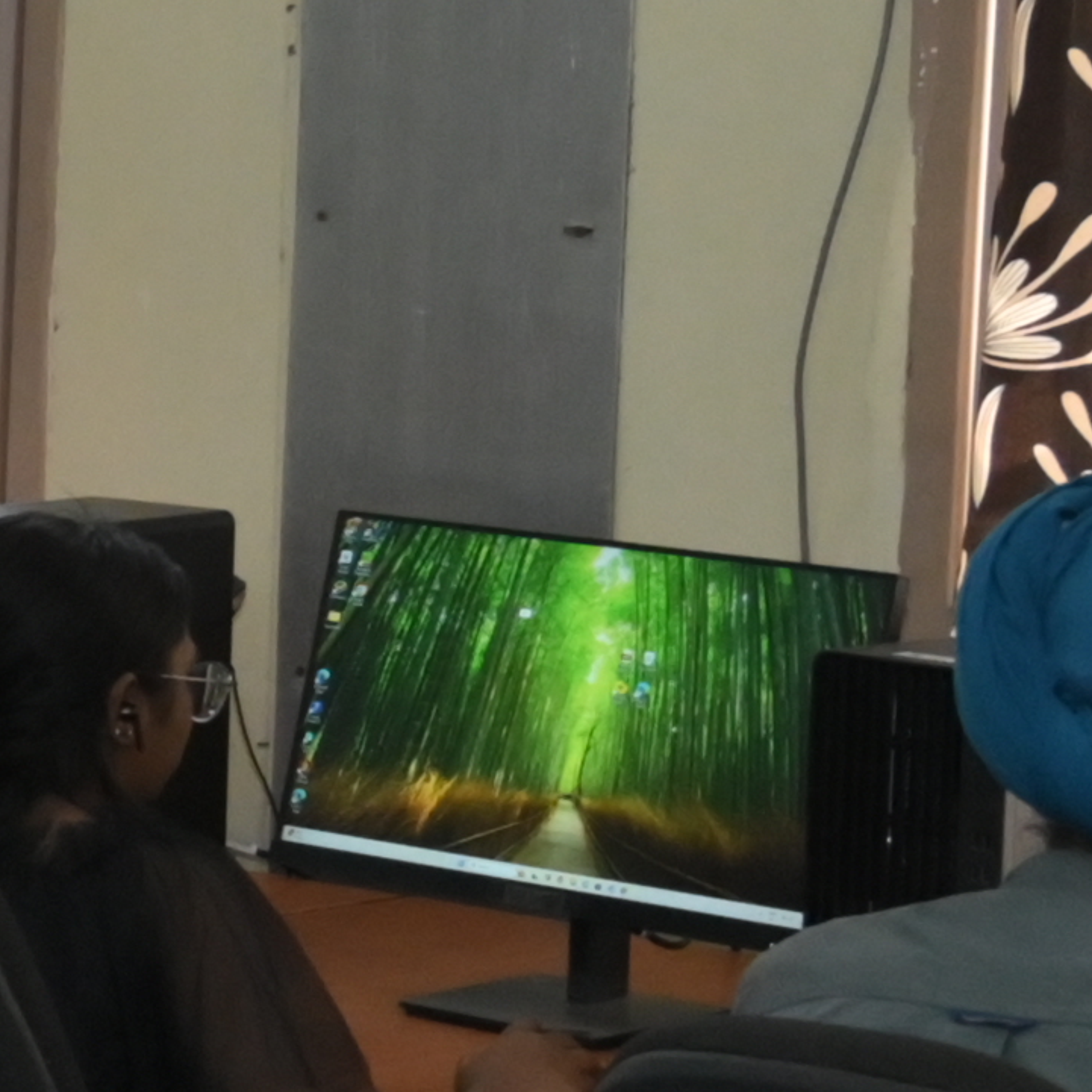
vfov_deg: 10.2
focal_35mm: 171
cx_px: -2255
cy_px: 339
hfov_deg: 8.5
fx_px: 6103
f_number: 5
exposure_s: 1/160
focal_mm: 24
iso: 1600
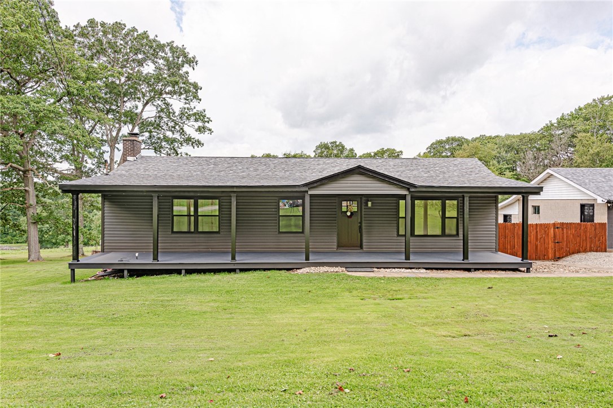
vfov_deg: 53.1
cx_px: 306
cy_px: 204
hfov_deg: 73.8
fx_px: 408
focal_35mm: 24
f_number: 11
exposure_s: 1/200
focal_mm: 24
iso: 50
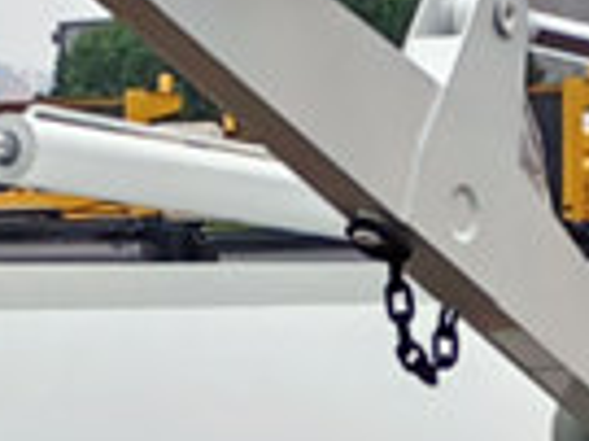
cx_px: 284
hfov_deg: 6.2
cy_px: 295
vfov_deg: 4.6
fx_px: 5457
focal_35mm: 321
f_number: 1.9
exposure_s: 1/529
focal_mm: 5.52
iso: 80
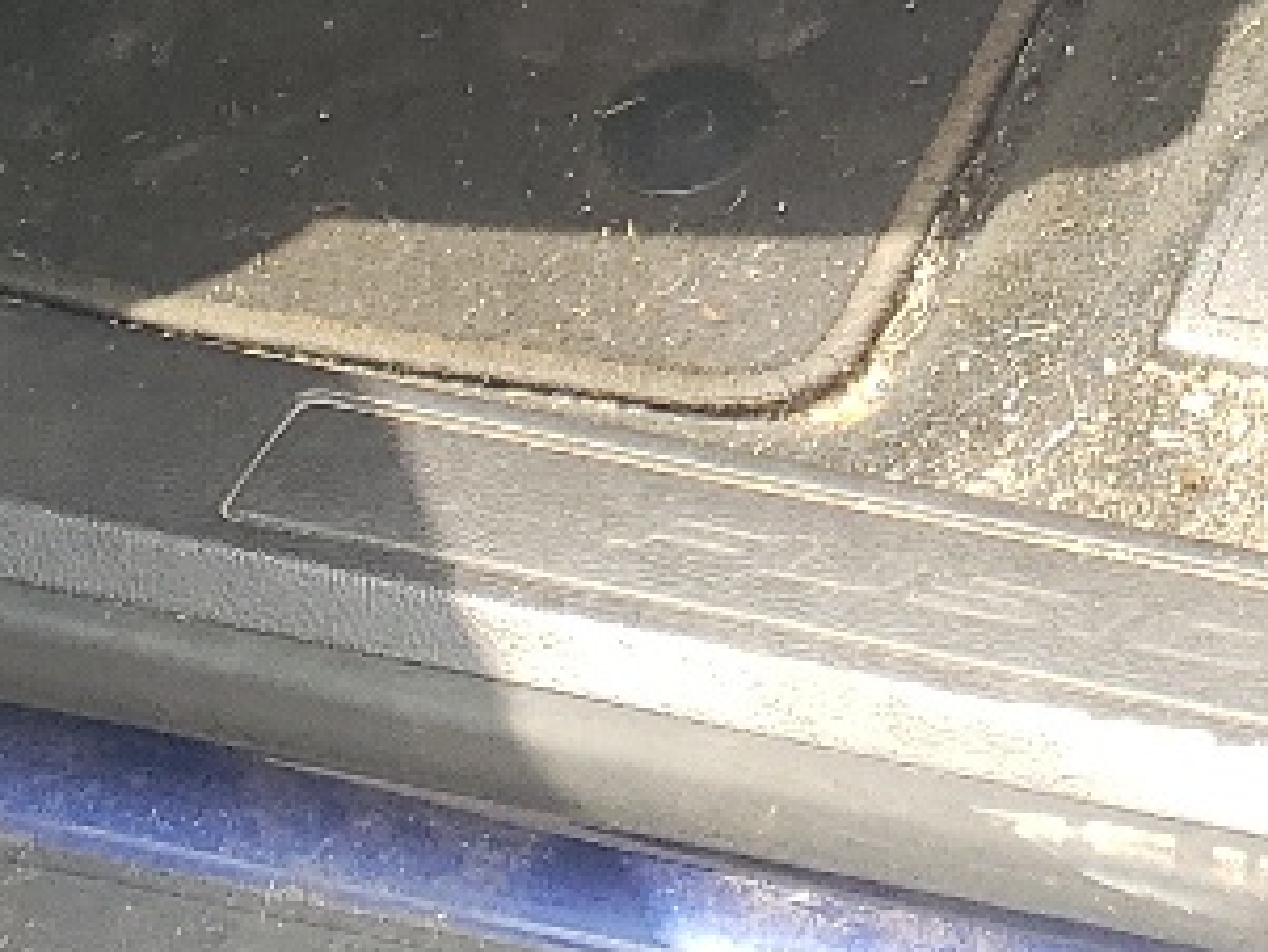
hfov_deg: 13.2
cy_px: -1196
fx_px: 5057
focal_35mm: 138
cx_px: 2123
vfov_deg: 9.7
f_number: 1.5
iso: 50
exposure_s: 1/323
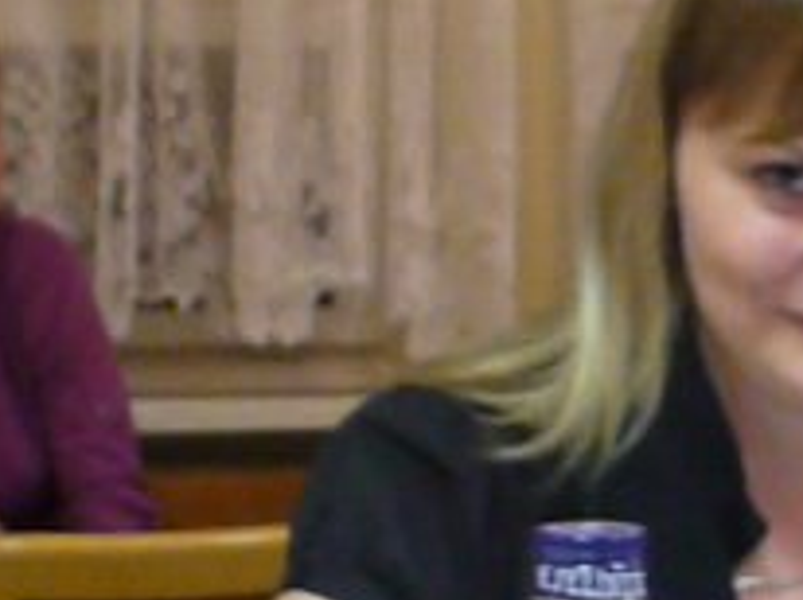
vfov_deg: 12.7
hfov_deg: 16.7
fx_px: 2665
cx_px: 865
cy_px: 553
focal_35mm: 115
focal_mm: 6.1
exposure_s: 1/30
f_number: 2.8
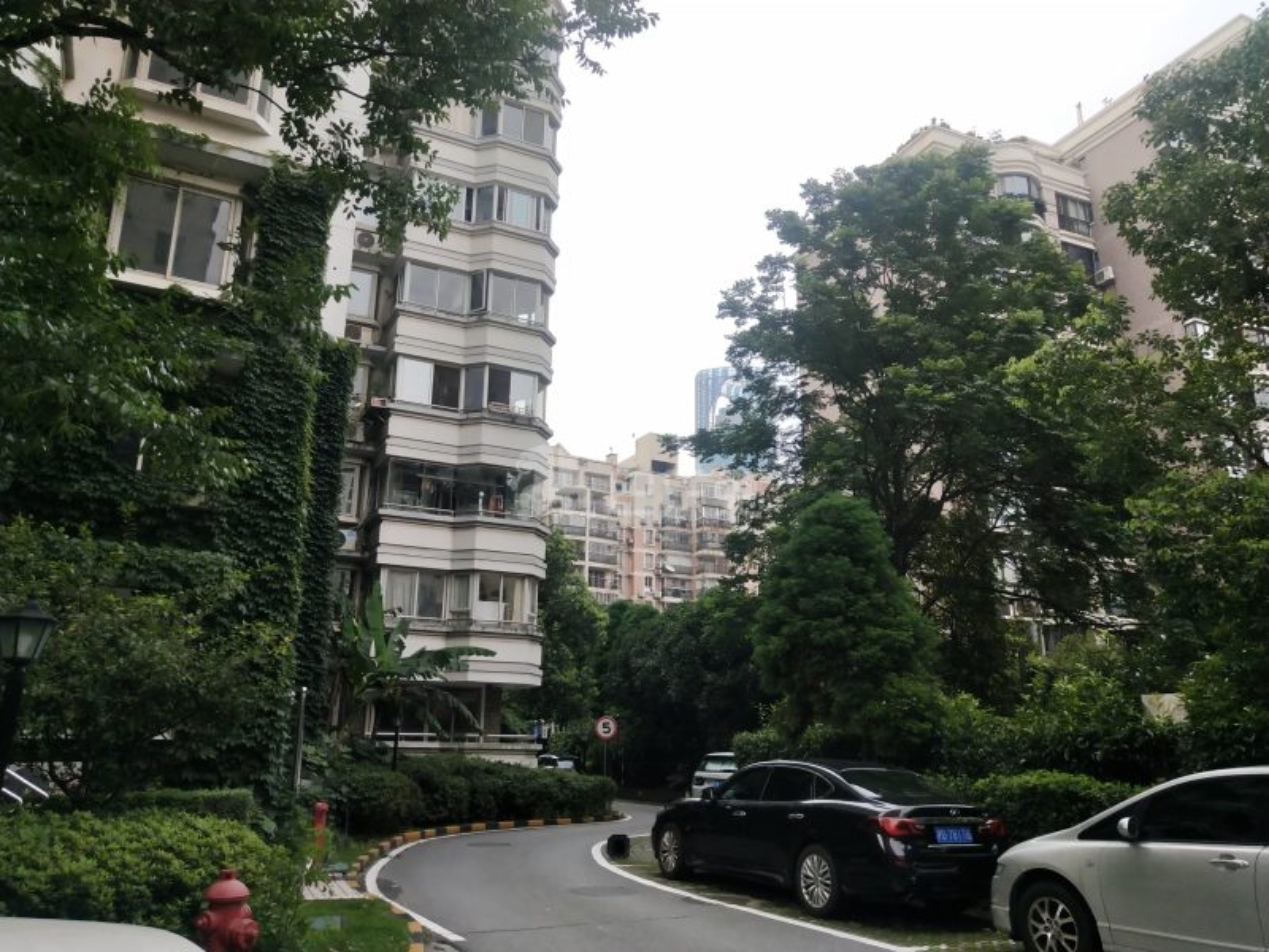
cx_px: 634
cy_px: 476
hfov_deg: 60.0
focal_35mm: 30
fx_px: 1100
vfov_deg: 46.8
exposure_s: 1/905
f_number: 1.8
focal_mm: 3.95
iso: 111
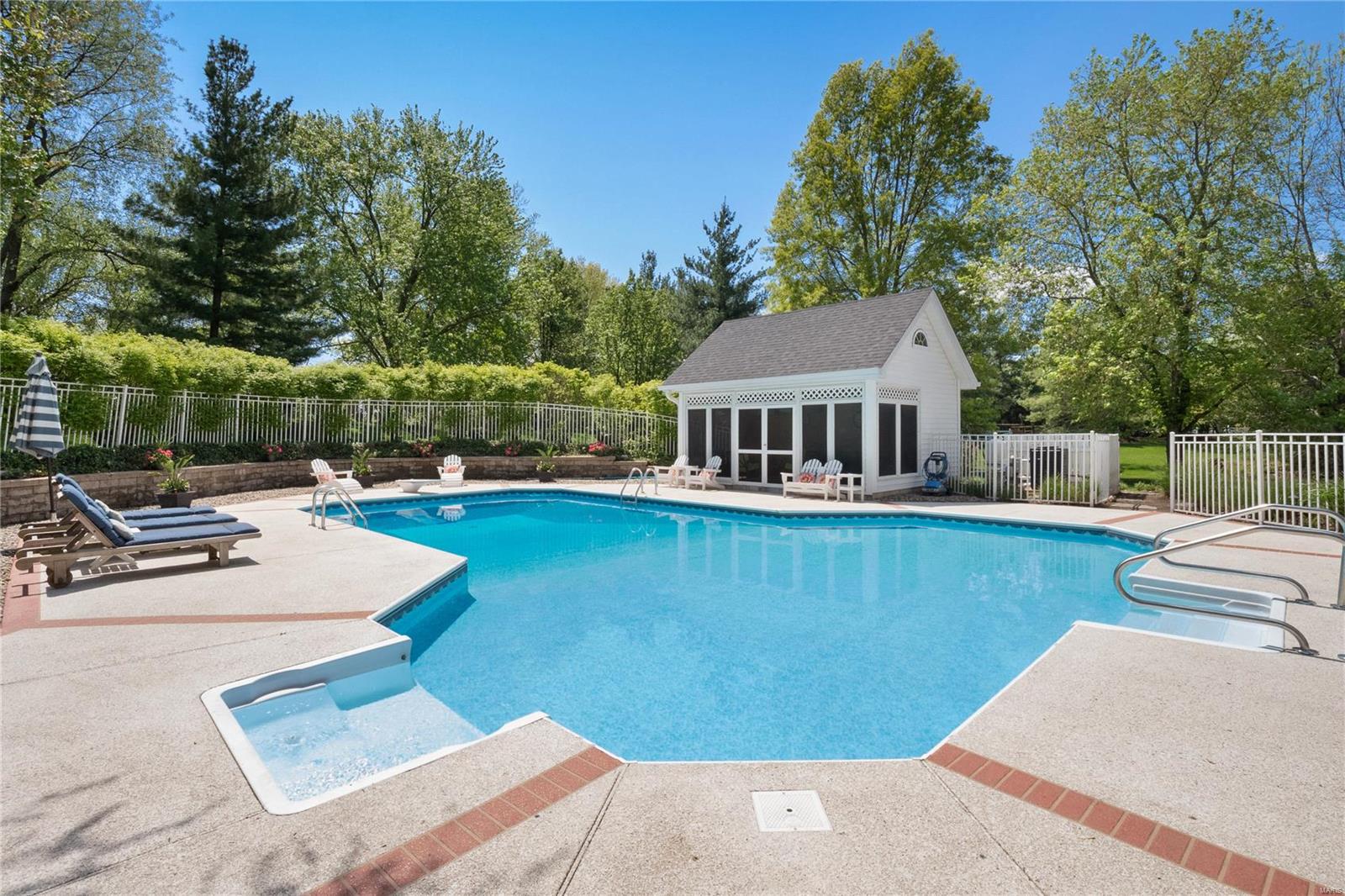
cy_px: 448
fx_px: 598
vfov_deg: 73.7
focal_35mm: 16
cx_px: 672
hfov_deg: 96.7
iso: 400
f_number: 10
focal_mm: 8
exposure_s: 1/400
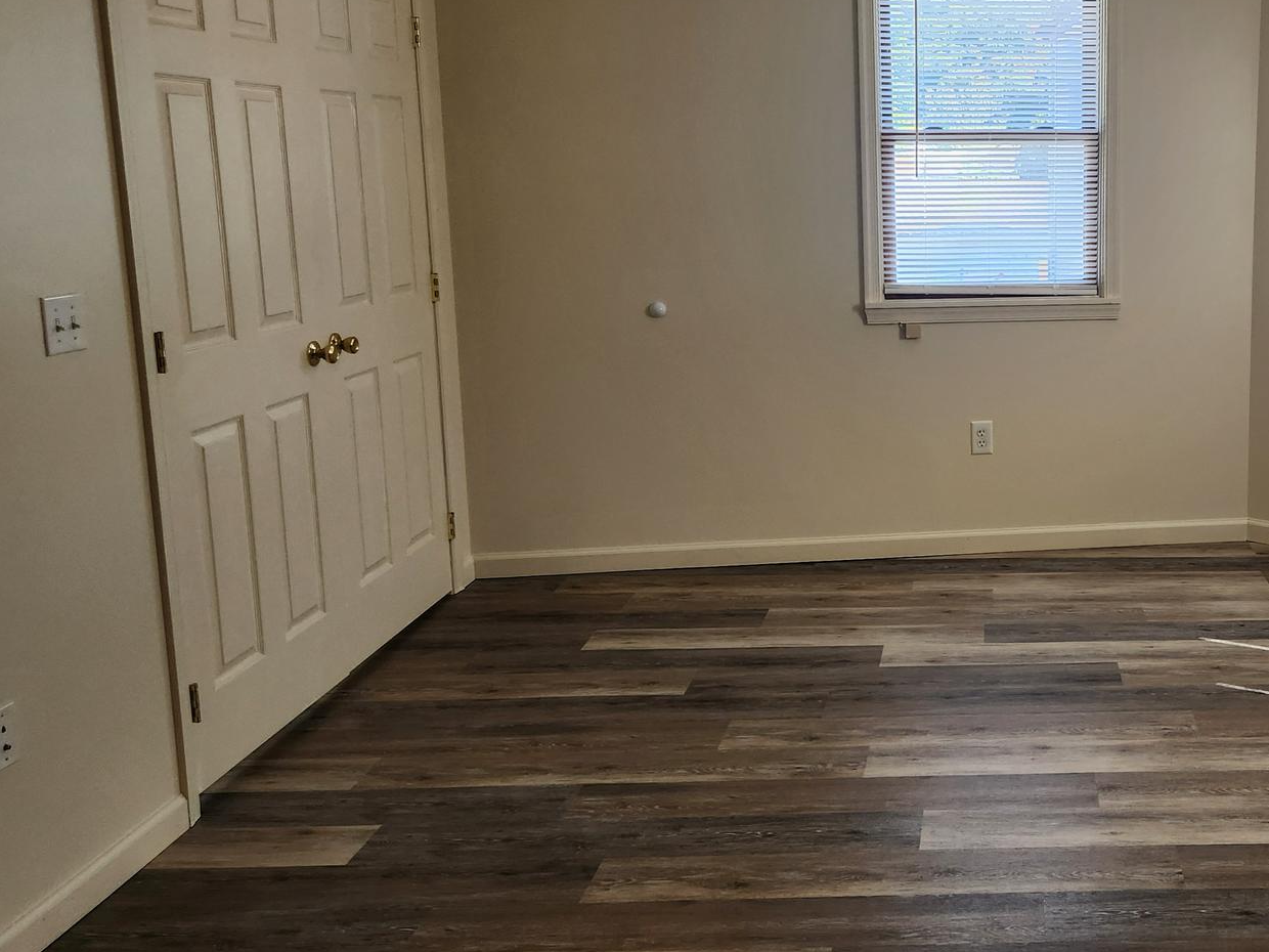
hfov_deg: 46.6
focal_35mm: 38
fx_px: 1393
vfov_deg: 37.7
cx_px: 998
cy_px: 430
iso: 100
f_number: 1.8
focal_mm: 5.4
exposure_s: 1/180
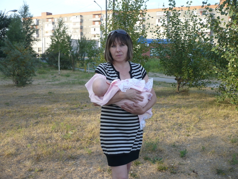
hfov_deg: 52.6
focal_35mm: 35
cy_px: 90
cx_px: 119
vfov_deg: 40.7
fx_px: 241
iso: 100
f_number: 2.8
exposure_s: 1/250
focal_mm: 5.8
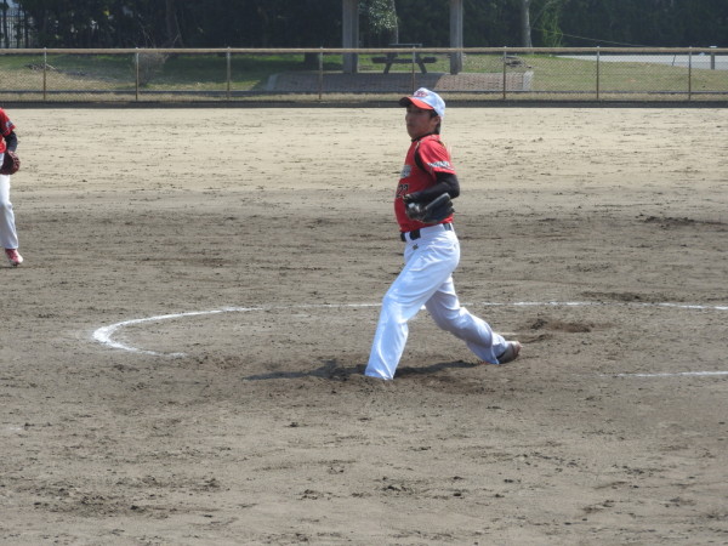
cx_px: 364
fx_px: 3575
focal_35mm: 170
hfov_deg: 11.6
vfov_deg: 8.7
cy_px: 273
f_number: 5.2
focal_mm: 30.5
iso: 100
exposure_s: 1/500
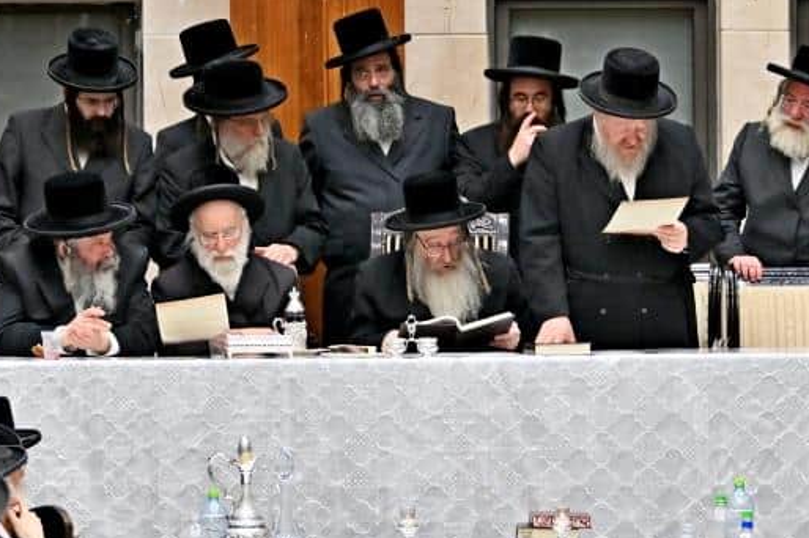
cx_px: 557
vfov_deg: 4.8
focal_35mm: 283
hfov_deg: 7.3
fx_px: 6355
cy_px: 253
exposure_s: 1/250
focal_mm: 95
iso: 640
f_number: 2.8
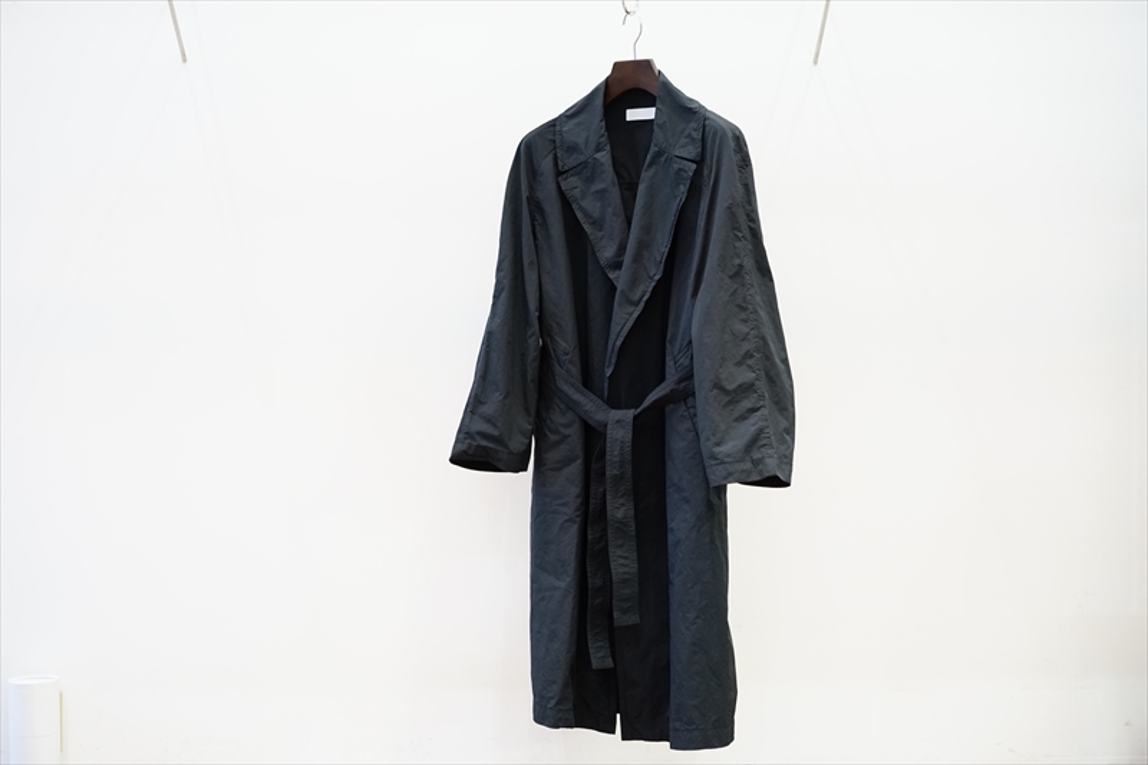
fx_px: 1753
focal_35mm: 55
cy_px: 382
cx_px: 574
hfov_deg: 36.3
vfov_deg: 24.6
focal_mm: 55
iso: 1600
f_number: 4
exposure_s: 1/60
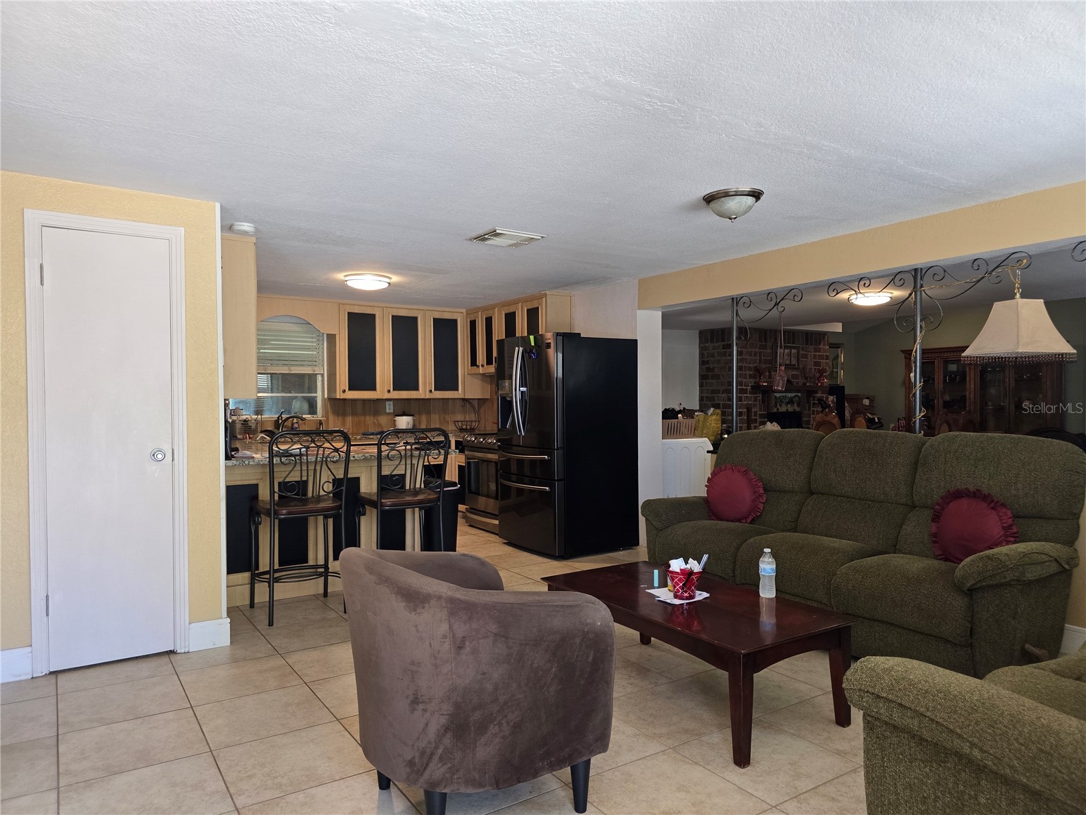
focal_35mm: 23
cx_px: 543
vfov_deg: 58.9
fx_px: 722
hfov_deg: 73.9
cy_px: 408
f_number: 1.7
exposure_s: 1/120
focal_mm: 6.3
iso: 200
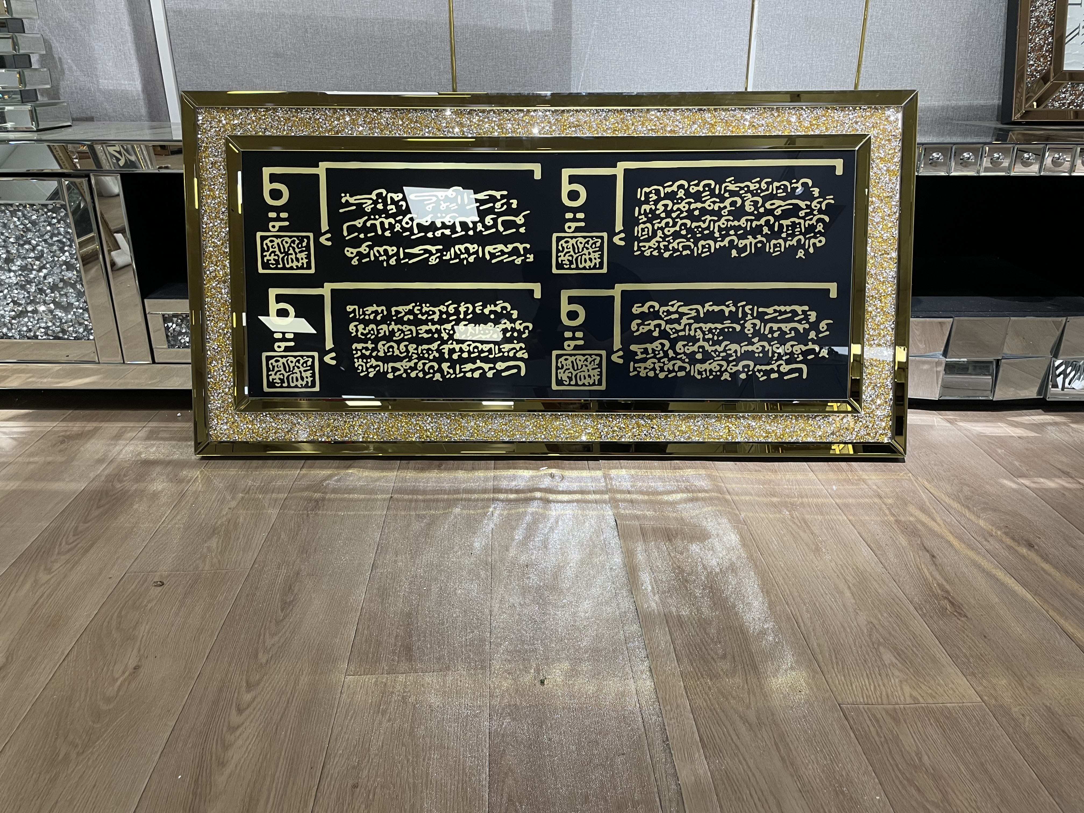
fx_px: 814
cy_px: 406
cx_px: 542
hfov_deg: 67.3
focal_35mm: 26
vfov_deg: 53.1
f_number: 1.6
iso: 64
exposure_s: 1/50
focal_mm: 4.2
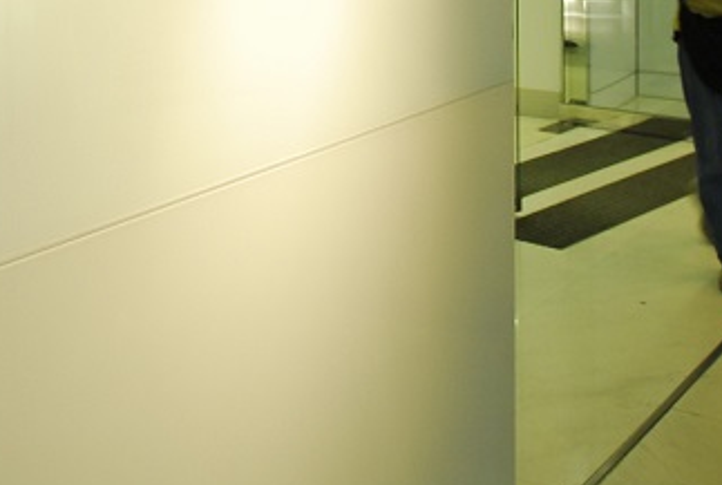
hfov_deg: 31.5
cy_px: -99
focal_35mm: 63
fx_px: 1271
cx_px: 253
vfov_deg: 20.2
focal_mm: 17
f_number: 4
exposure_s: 1/20
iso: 500
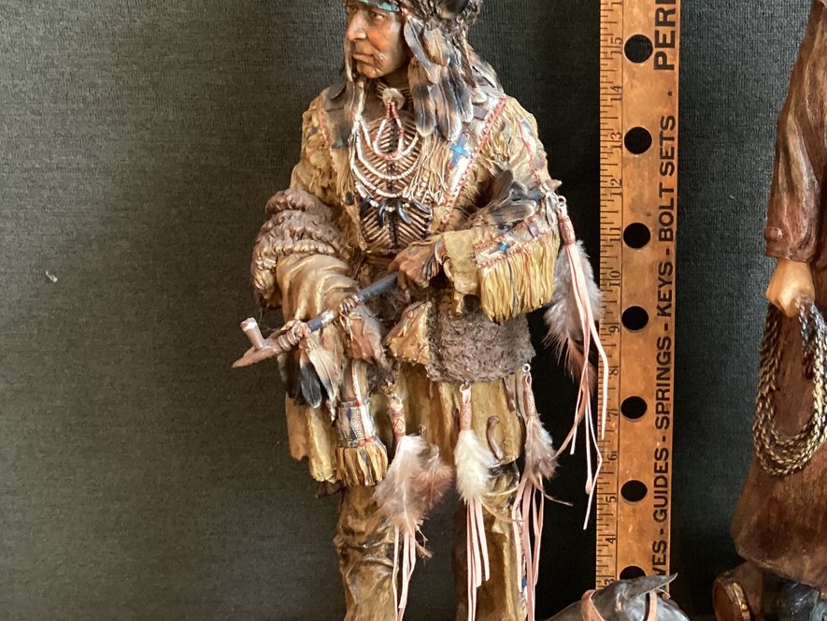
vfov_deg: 27.5
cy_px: 251
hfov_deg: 34.6
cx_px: 701
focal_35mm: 53
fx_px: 1266
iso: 320
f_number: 2.4
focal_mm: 3.3
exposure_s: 1/30
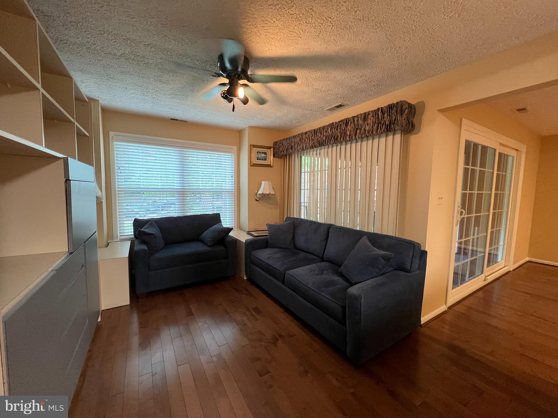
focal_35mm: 13
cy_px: 209
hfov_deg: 106.2
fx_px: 210
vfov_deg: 89.9
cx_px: 279
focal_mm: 1.57
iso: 320
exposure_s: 1/60
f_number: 1.8
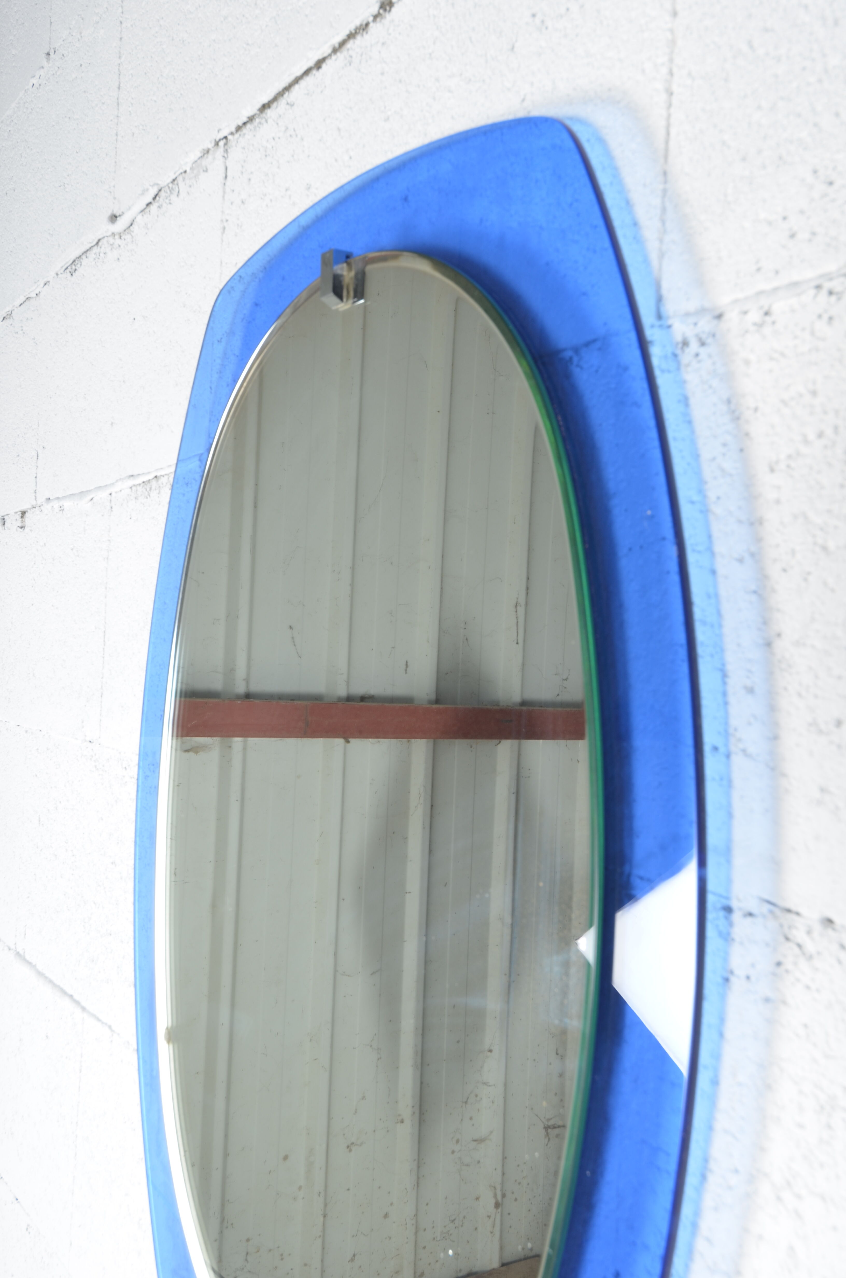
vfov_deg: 53.2
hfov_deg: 36.7
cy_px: 639
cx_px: 423
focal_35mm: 36
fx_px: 1275
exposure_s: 1/125
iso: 100
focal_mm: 24
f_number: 11
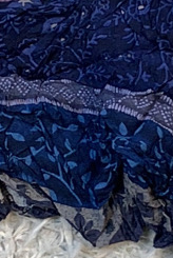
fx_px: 855
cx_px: 166
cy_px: 93
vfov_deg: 17.2
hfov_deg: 11.5
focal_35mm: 119
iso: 50
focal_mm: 4.25
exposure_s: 1/100
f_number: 1.8
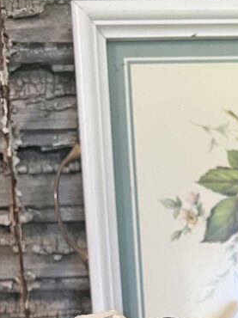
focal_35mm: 72
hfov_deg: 20.2
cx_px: 192
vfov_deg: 24.1
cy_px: 400
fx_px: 661
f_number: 1.5
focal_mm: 5.7
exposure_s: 1/71
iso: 125
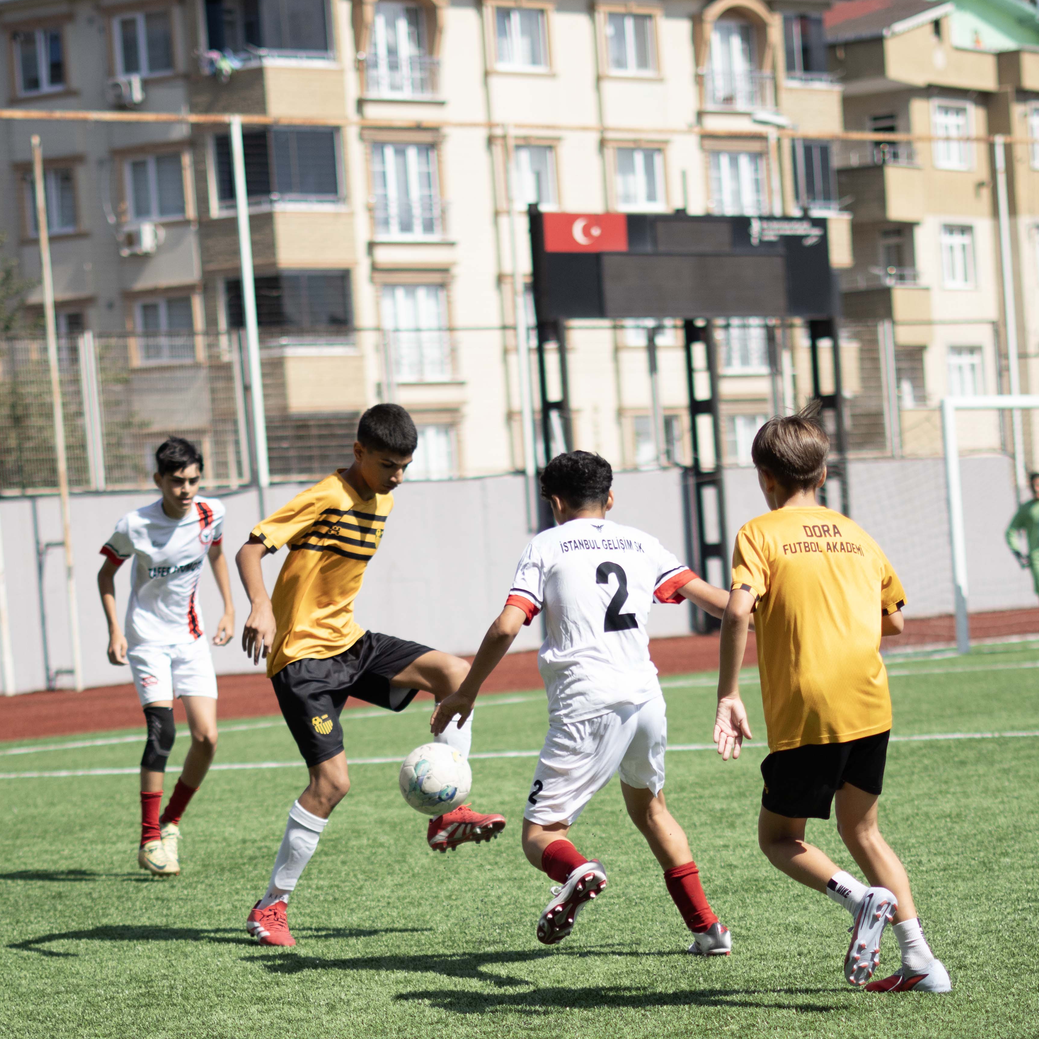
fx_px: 3905
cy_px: 860
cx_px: 517
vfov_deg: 15.0
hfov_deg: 15.2
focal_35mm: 115
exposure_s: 1/8000
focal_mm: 50
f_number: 1.8
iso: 250
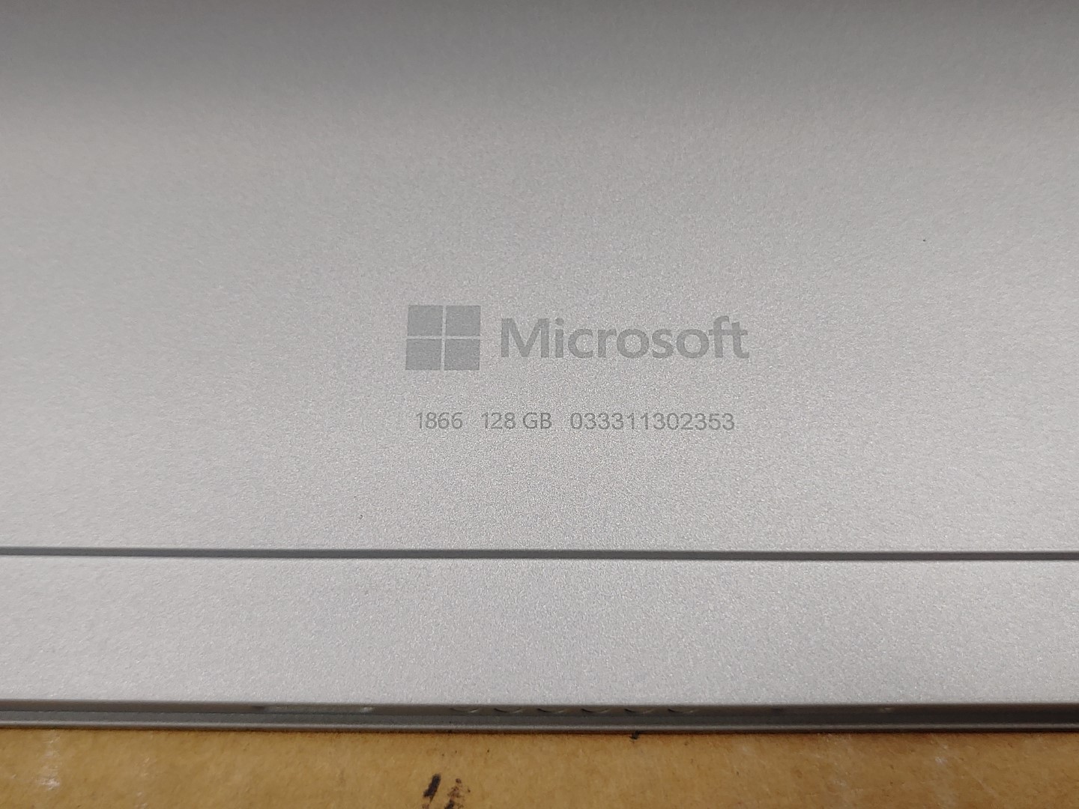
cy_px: 404
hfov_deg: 47.9
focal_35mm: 39
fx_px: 1216
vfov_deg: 36.8
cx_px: 540
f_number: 1.8
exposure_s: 1/225
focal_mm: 4.36
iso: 50
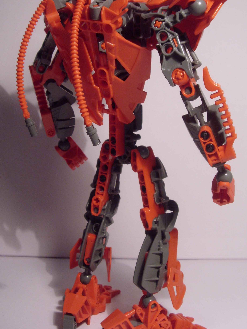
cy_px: 142
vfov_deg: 45.7
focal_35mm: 41
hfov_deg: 35.1
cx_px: 125
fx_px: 390
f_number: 3.5
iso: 200
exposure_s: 1/15
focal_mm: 6.3
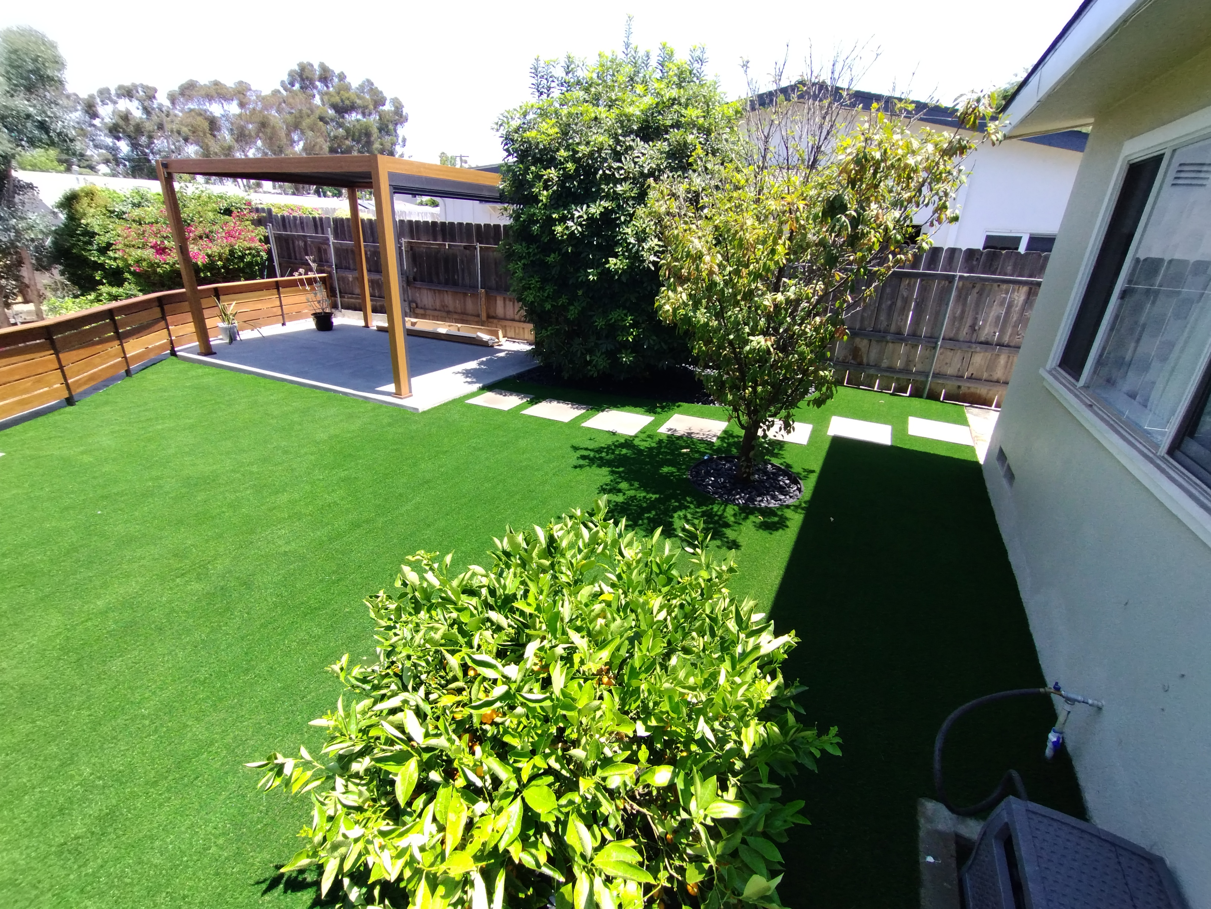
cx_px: 606
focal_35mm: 16
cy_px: 454
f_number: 2.2
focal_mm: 1.66
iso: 100
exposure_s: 1/305
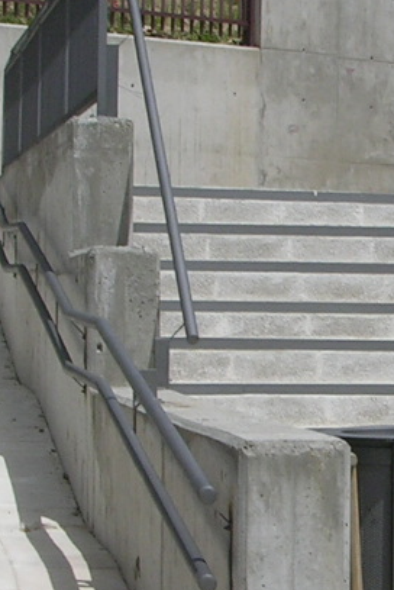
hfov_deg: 7.5
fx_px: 2999
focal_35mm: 183
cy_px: 355
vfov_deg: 11.2
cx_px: 435
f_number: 7.1
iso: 50
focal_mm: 8.9
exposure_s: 1/387
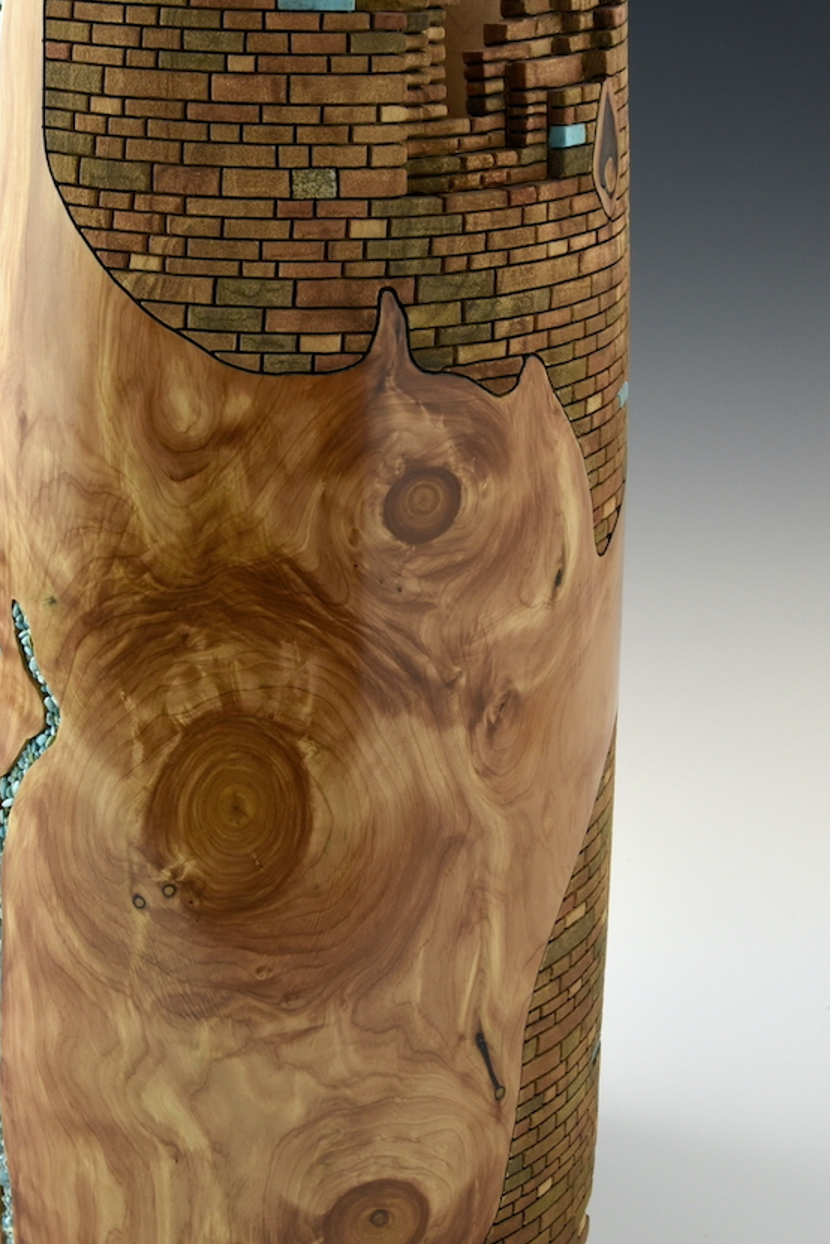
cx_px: 292
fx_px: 2695
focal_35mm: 78
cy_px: 485
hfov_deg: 17.5
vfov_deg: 25.9
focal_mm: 48
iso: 800
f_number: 22
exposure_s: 1/2.5
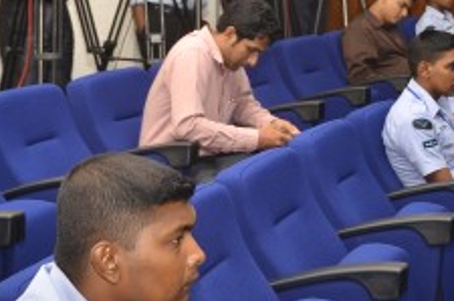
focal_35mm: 96
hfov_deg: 21.0
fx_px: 1208
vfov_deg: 14.0
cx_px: 371
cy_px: 9
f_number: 3.8
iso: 320
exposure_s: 1/160
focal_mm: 24
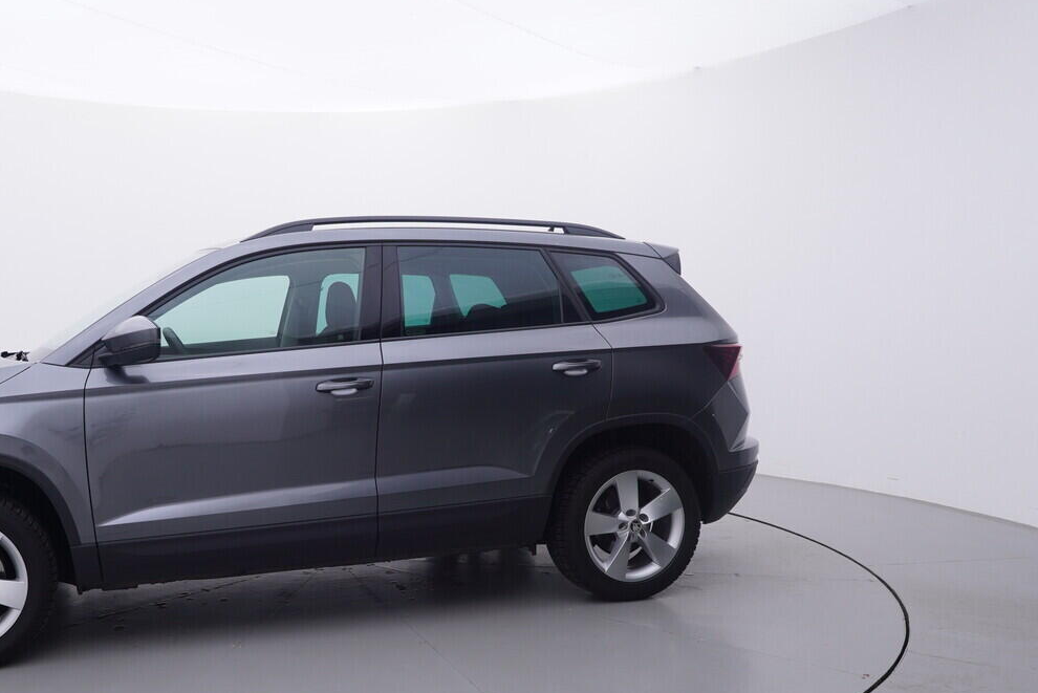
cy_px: 432
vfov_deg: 40.0
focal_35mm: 33
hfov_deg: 56.2
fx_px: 944
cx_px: 333
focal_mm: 15
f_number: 5
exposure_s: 1/80
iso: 200
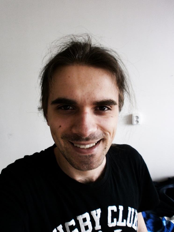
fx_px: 181
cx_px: 87
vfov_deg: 65.3
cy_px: 116
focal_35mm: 27
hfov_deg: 51.4
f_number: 2.9
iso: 125
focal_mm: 4.8
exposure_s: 1/30
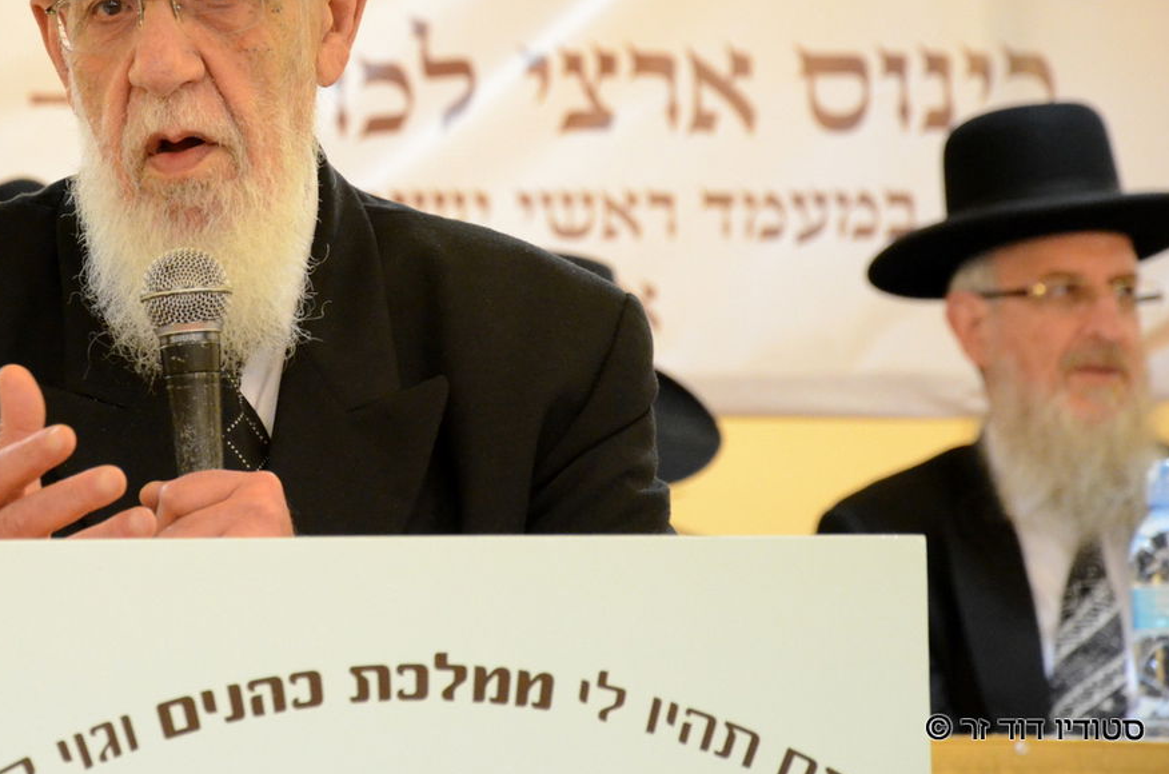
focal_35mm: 252
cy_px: 167
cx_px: 254
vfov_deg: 5.4
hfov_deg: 8.2
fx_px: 8159
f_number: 5.6
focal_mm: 105
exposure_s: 1/80
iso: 3200
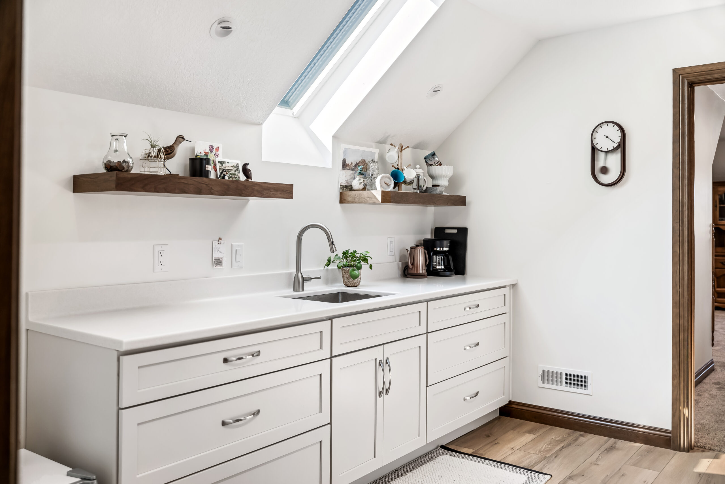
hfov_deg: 59.3
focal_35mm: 32
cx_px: 362
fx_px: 636
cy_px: 242
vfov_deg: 41.6
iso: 100
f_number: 2.8
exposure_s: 1/10
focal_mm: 31.6
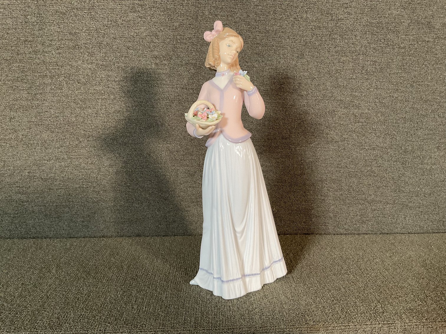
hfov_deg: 61.7
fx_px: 374
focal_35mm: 29
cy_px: 167
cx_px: 223
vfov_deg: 48.2
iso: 80
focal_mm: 3
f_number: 1.8
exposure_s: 1/60
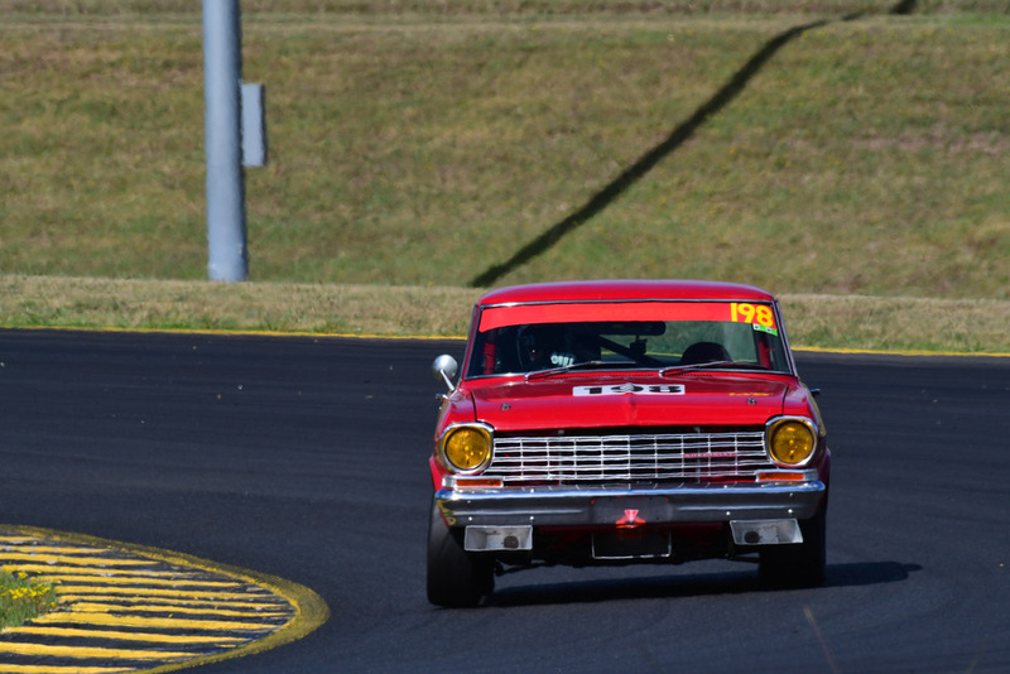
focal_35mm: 750
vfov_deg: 1.8
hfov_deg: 2.7
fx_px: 21048
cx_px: 505
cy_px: 337
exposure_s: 1/640
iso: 250
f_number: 11
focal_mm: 500
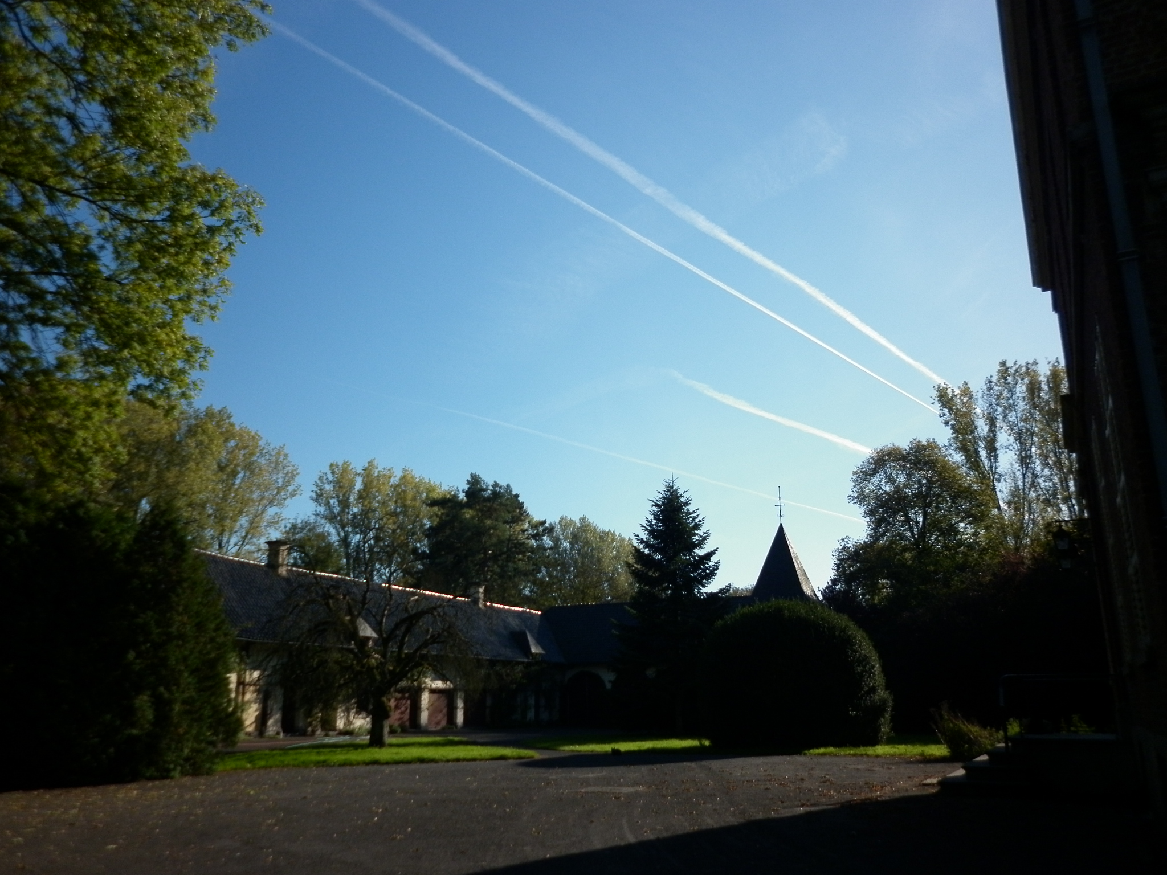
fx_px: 944
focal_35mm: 28
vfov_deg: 49.7
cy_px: 438
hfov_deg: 63.4
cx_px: 584
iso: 80
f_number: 7.1
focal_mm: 5
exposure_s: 1/250
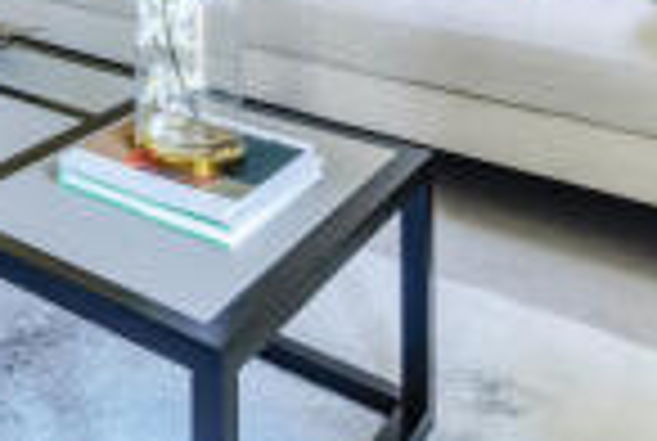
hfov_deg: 30.7
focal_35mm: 52
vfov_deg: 21.2
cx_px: -176
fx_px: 951
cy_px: -254
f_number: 7.1
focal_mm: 16
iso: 250
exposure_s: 1/10
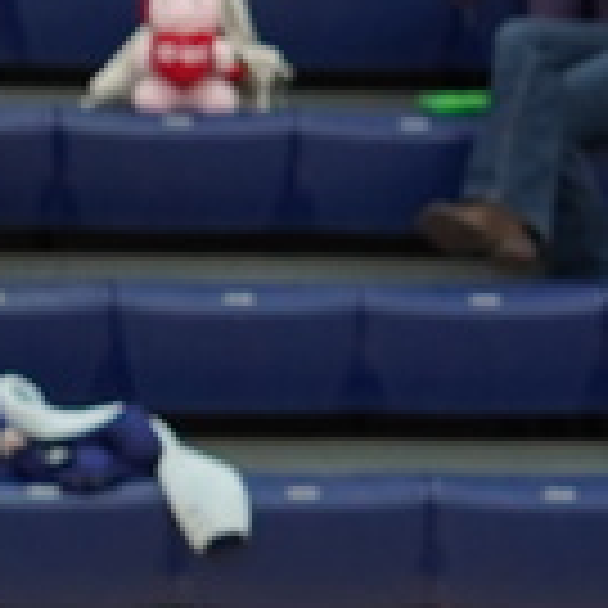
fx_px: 8962
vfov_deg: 3.9
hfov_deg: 3.7
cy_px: 682
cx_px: -1509
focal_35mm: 451
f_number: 4
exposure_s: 1/160
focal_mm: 70
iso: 1250
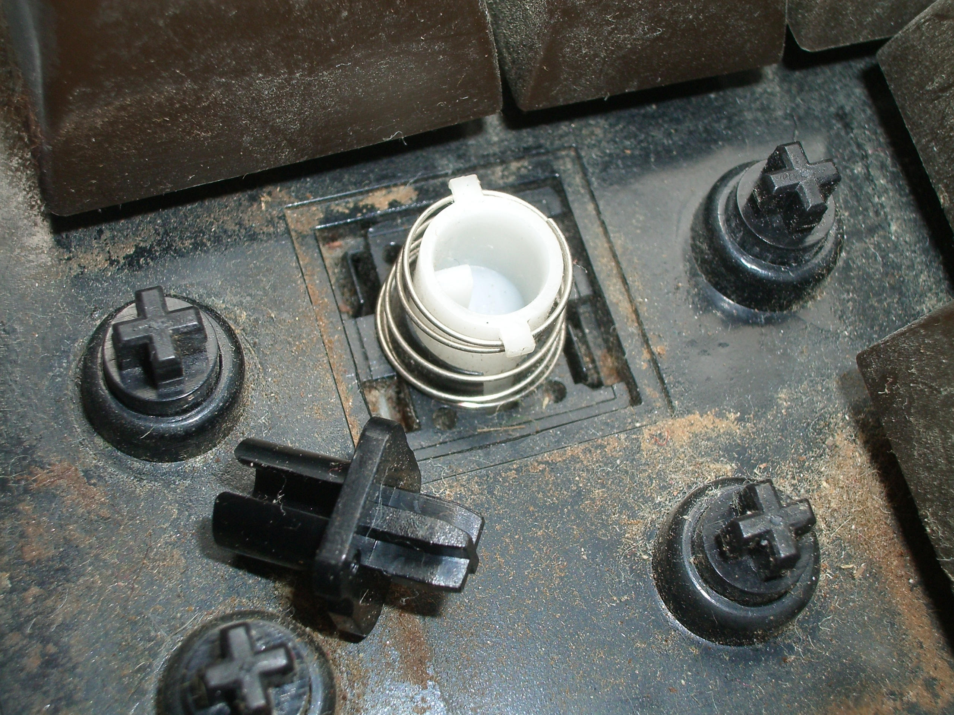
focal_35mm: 62
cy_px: 358
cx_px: 477
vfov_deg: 23.7
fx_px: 1709
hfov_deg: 31.2
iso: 80
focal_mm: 10.2
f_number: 5.6
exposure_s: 1/60
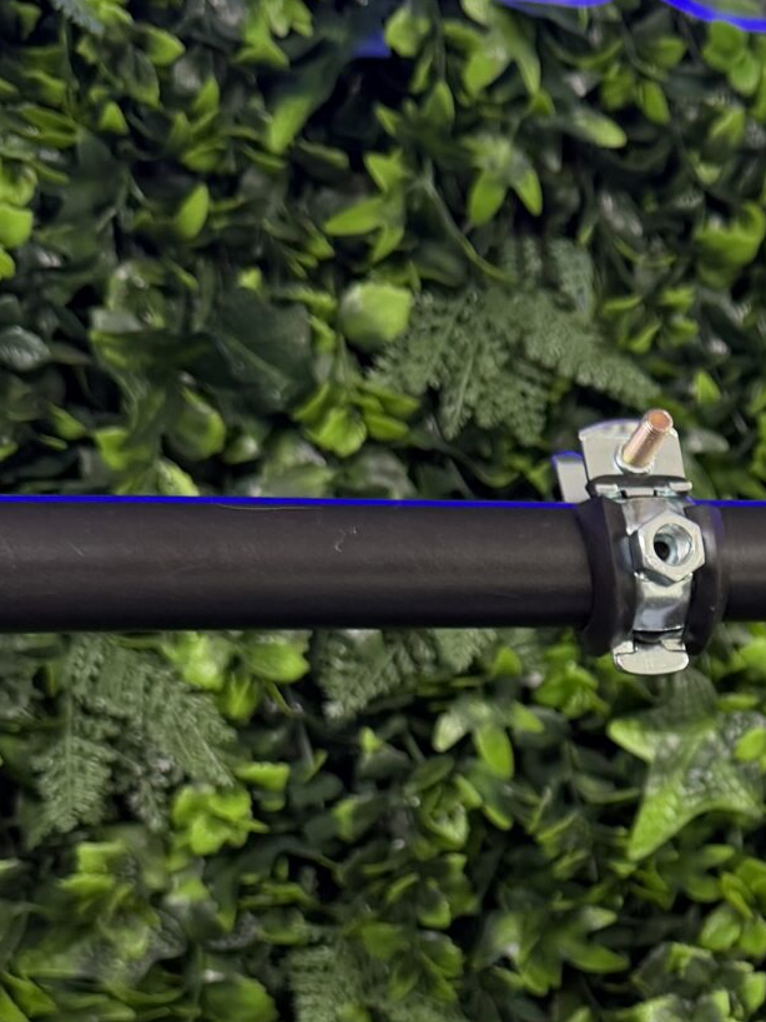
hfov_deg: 18.3
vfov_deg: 25.2
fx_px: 2213
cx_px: 1003
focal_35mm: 75
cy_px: 933
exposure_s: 1/63
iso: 160
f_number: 1.78
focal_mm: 6.76
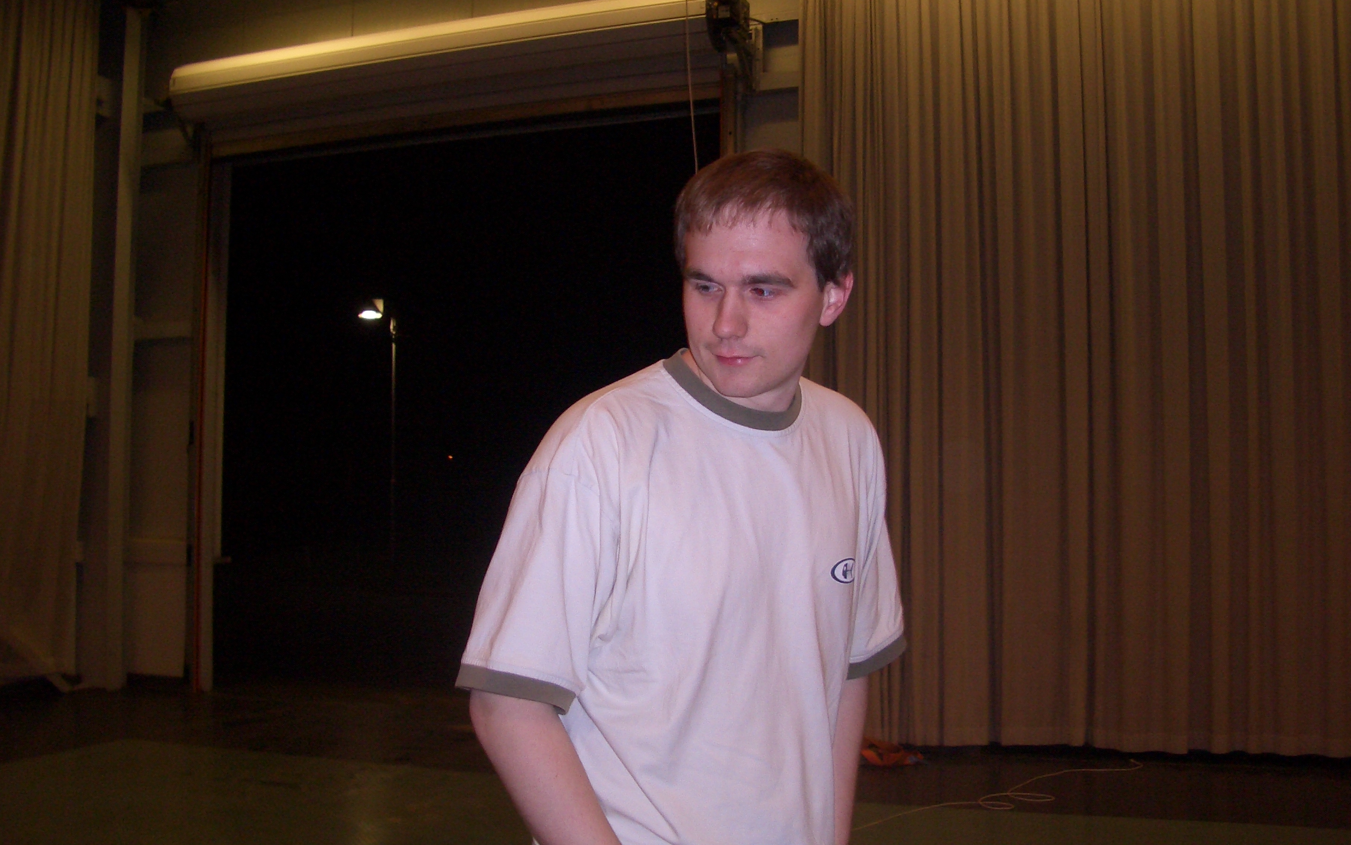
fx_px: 1399
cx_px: 669
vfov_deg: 33.6
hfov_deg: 51.5
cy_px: 435
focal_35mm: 38
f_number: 2.6
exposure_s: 1/60
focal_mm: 5.8
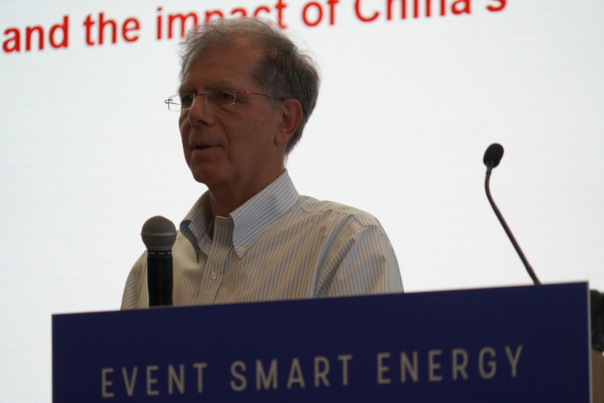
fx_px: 4027
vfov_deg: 5.7
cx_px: 302
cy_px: 202
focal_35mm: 240
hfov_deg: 8.6
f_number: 6.3
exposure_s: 1/250
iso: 3200
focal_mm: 240
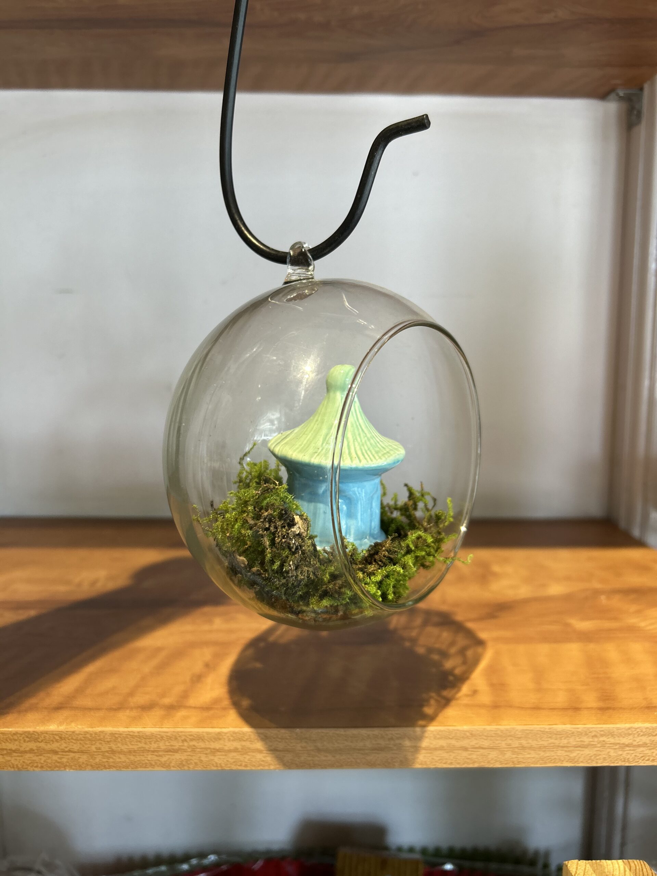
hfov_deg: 53.1
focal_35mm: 26
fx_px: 658
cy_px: 438
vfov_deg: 67.3
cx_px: 328
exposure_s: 1/100
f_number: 1.5
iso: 80
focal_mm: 5.7
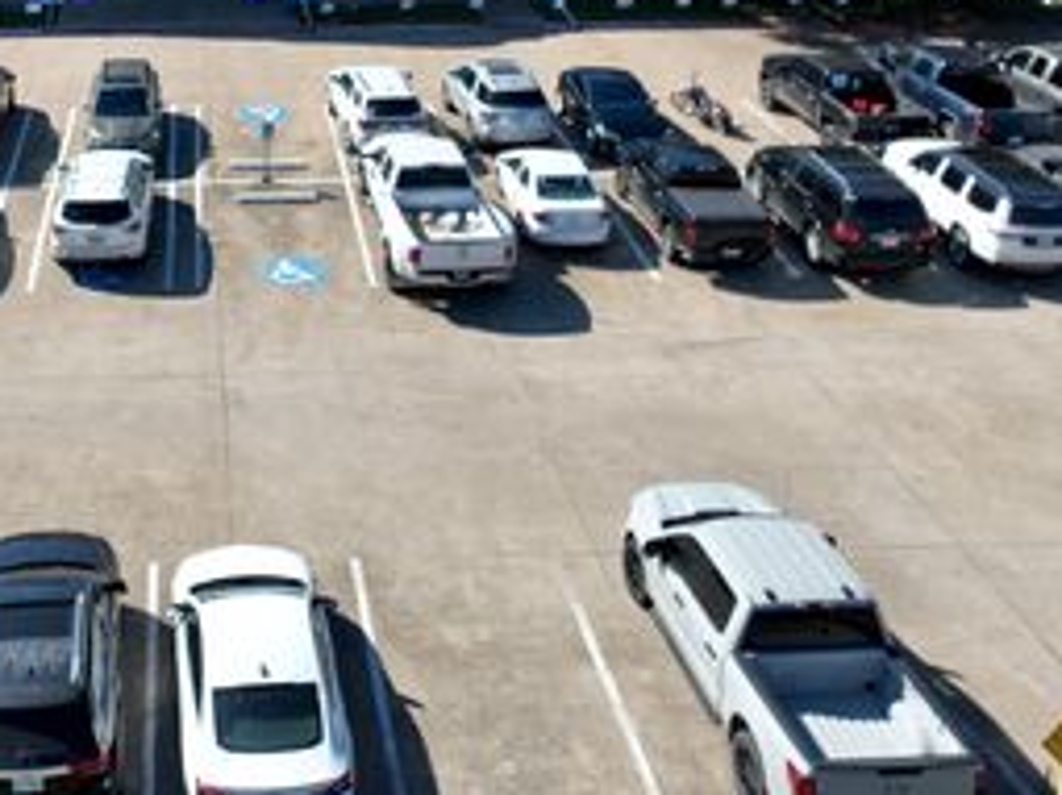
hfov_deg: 38.8
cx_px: 204
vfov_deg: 29.4
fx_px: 1441
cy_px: 52
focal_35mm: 47
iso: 200
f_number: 2.8
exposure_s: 1/2500
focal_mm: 12.29
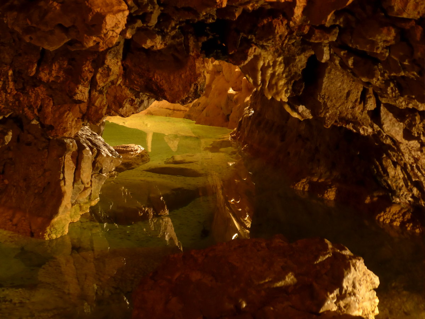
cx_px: 212
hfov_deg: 38.9
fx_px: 602
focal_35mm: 49
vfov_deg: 29.7
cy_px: 160
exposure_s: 1/5
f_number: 3.2
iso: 800
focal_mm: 10.1
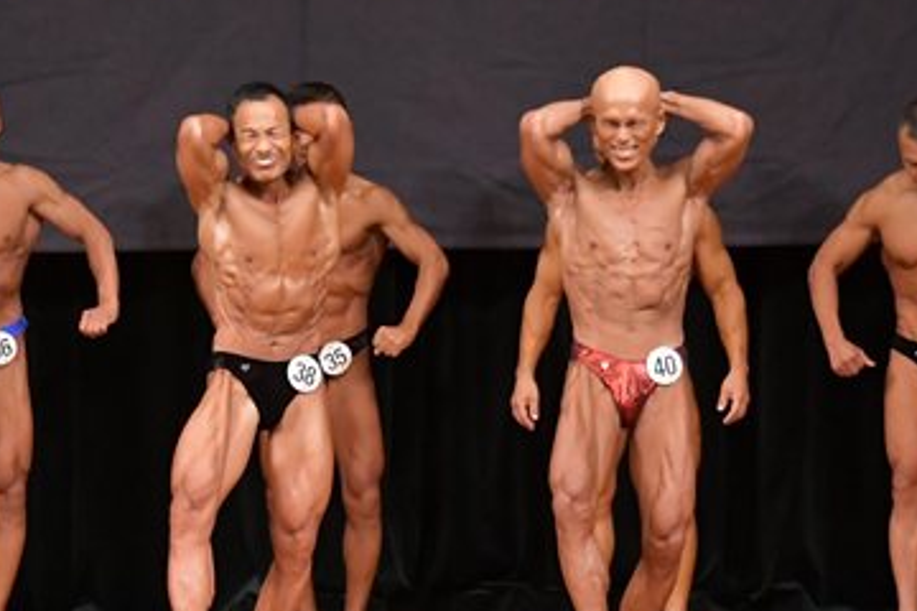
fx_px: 8609
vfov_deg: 4.1
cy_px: 494
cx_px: 322
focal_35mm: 338
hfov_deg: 6.1
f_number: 5.6
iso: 5000
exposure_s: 1/400
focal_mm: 105
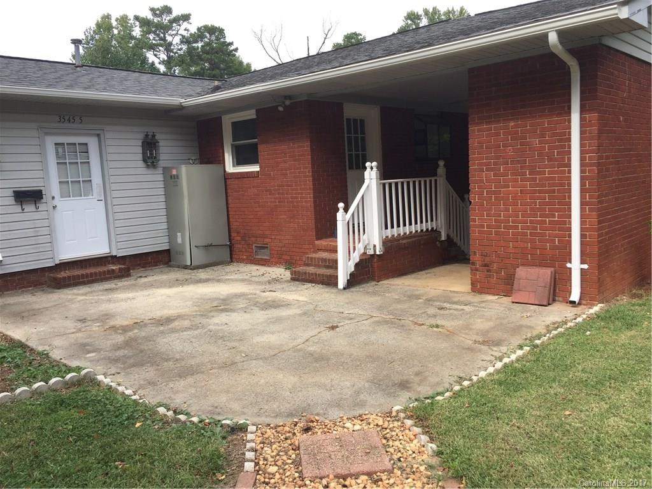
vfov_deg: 48.2
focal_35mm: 29
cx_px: 326
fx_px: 546
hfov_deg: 61.7
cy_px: 244
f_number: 2.2
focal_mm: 4.15
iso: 32
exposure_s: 1/670
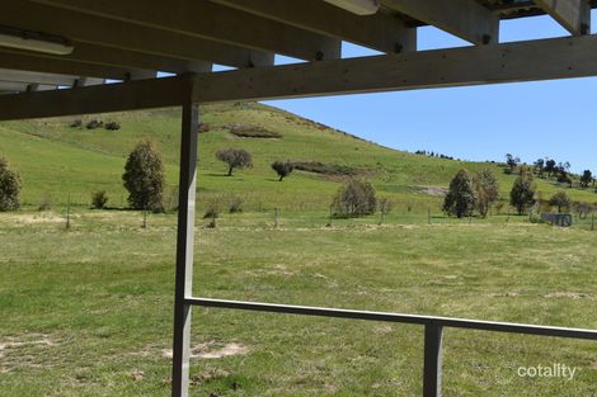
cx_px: 298
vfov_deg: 30.8
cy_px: 198
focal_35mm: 44
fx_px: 721
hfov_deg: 45.0
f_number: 8
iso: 110
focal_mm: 29
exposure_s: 1/250
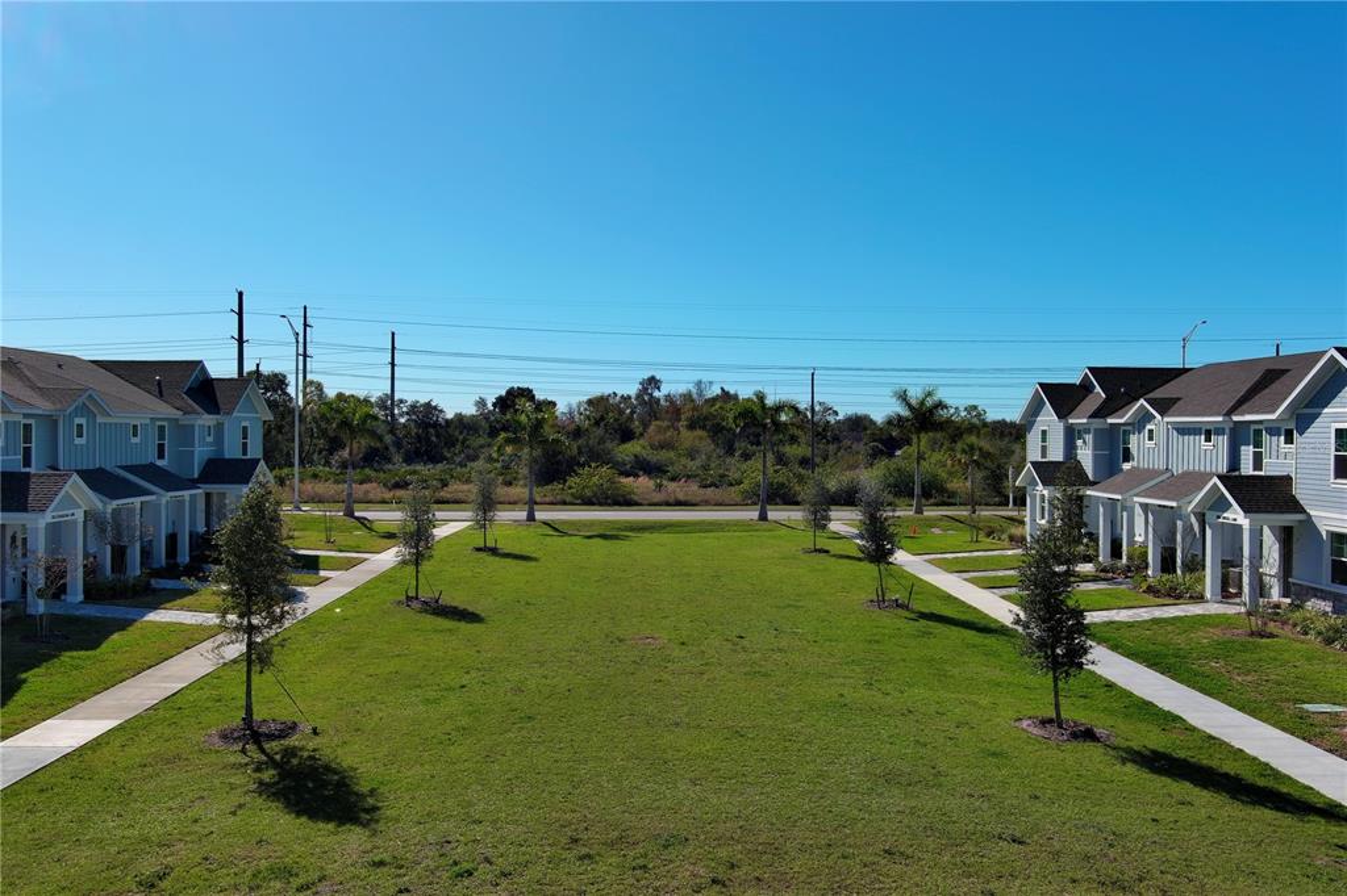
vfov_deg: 44.9
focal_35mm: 29
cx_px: 674
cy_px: 448
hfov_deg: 63.7
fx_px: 1085
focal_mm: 10.57
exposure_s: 1/400
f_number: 9
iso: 100
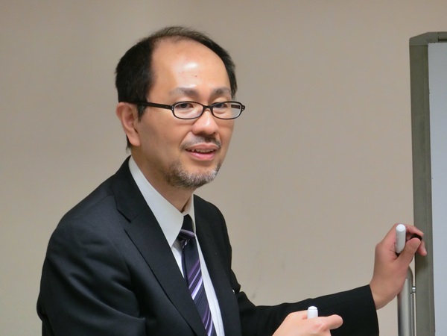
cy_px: 168
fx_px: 3796
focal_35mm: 294
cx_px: 224
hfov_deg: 6.7
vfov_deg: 5.1
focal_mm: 52.5
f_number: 5.8
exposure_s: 1/60
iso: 800
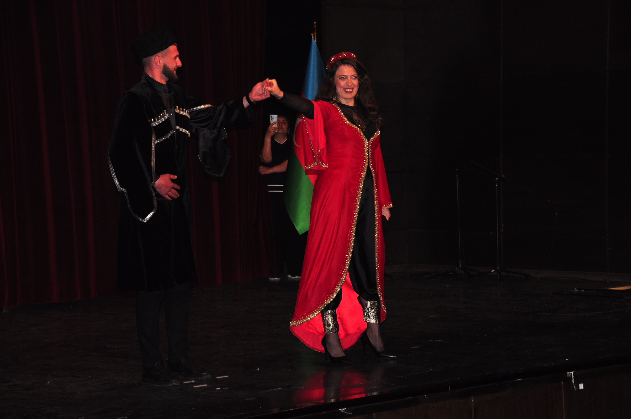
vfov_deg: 14.7
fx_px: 1628
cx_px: 316
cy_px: 210
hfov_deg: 21.9
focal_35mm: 93
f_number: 5
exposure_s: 1/60
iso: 400
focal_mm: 62
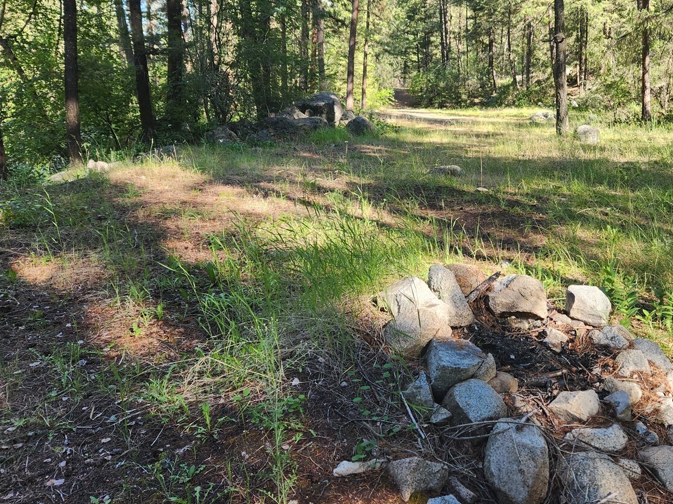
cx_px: 459
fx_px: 642
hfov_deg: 54.0
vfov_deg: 42.6
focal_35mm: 33
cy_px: 192
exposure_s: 1/180
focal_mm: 5.4
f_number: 1.8
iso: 25
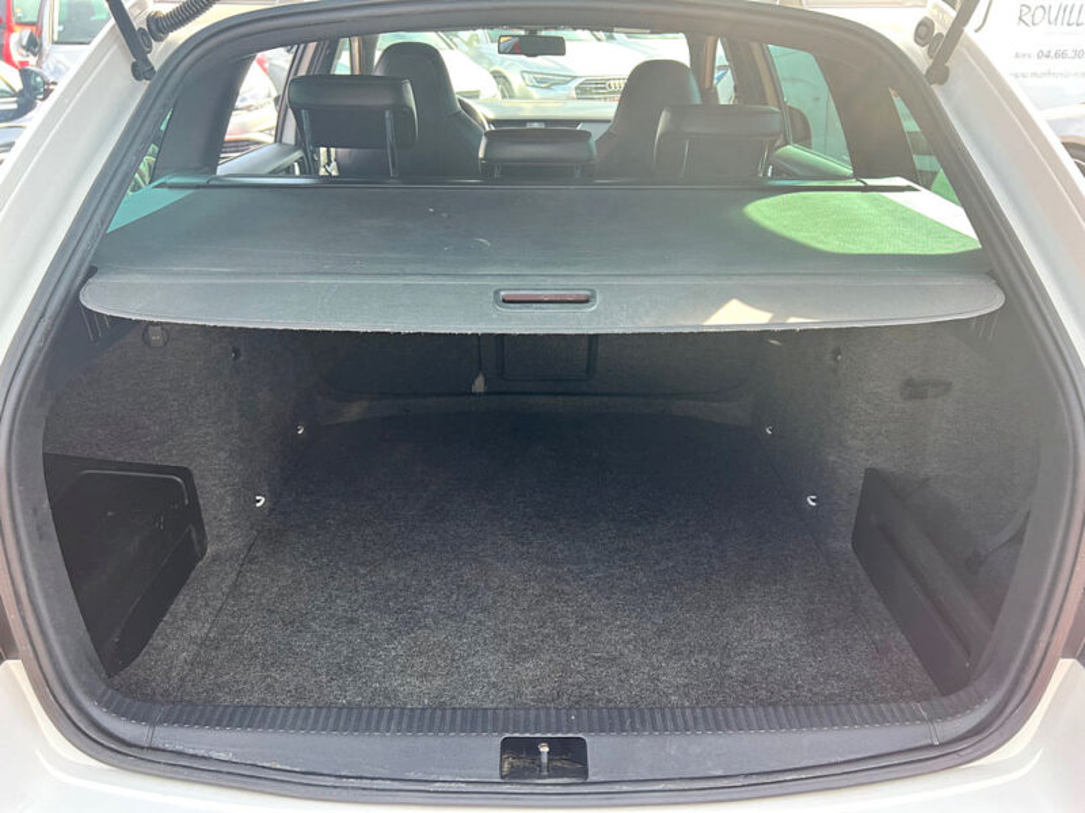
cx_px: 542
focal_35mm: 26
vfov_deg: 53.1
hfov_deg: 67.3
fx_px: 815
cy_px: 406
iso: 40
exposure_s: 1/187
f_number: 1.5
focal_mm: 5.7
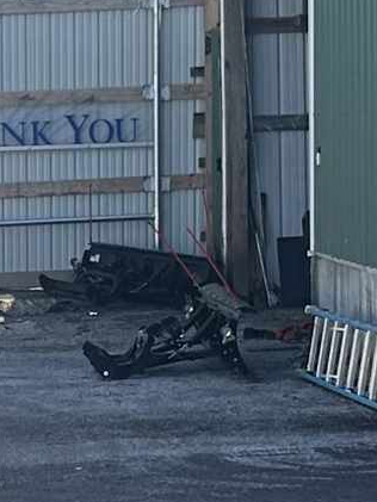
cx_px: -80
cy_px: 253
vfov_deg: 11.3
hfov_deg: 8.4
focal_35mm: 175
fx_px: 2540
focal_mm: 6.86
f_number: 1.78
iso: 80
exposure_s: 1/2469
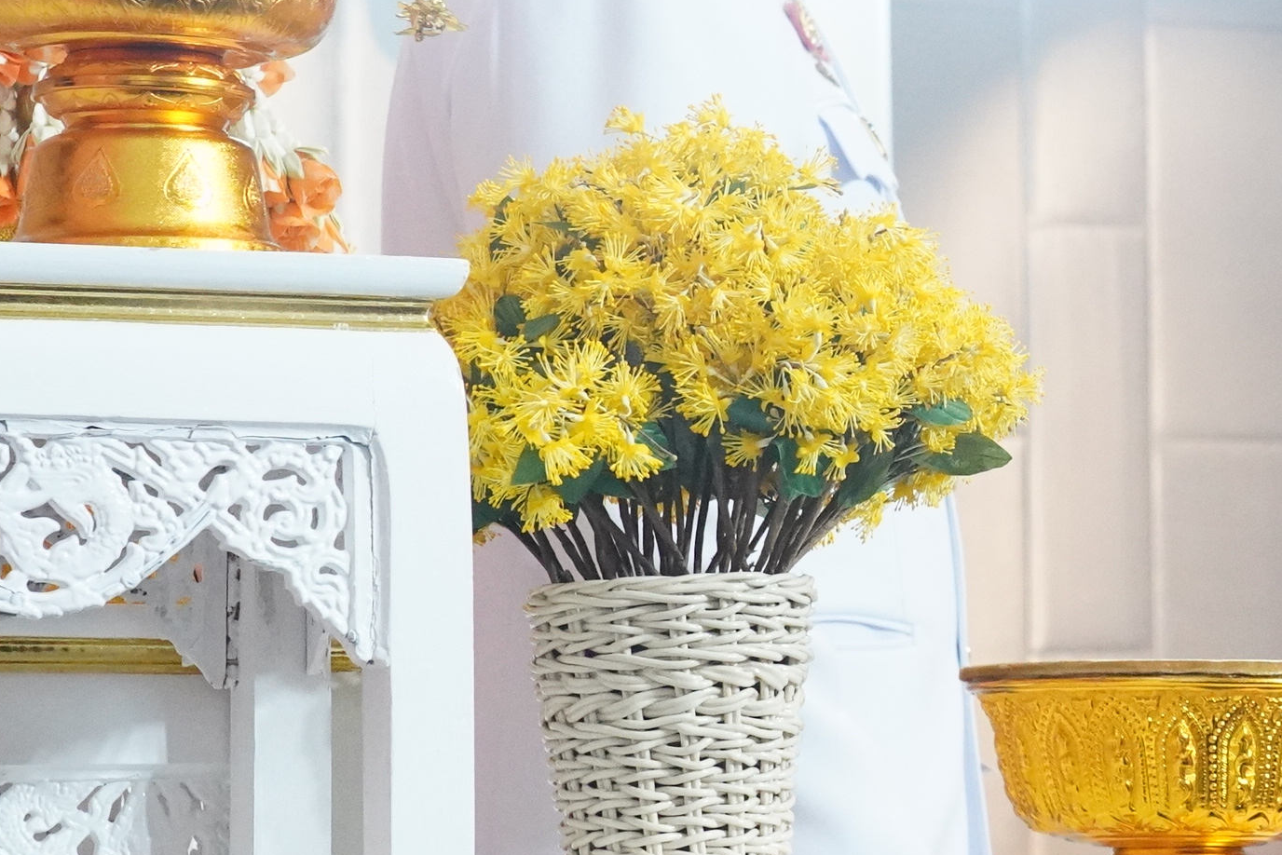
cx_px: 1380
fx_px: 4951
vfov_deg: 9.9
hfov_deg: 14.4
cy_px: 312
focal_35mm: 139
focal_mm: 37
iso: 6400
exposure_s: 1/160
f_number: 6.3
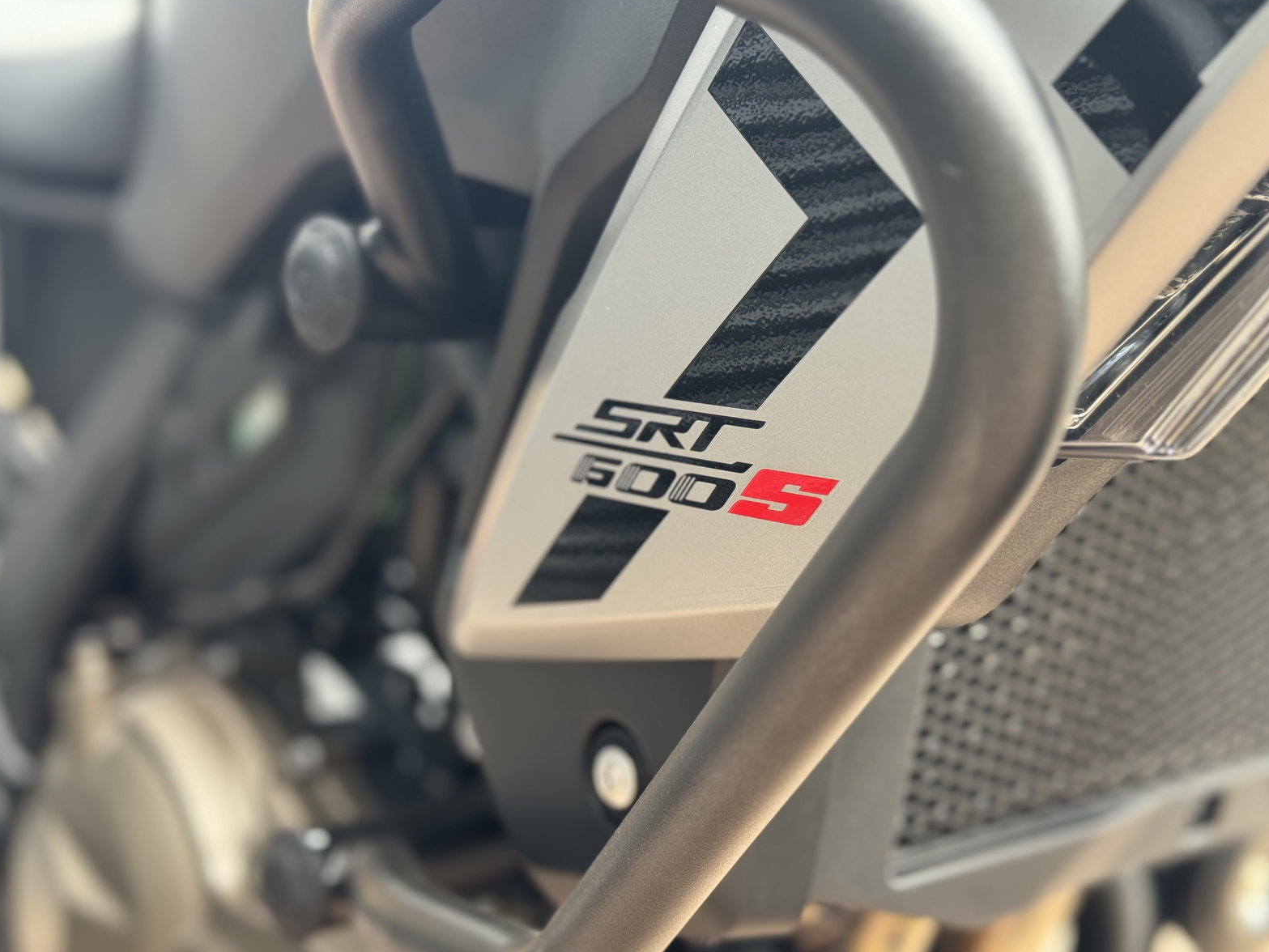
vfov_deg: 29.7
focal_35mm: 49
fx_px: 1797
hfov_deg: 38.9
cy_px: 468
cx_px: 631
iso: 100
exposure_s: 1/60
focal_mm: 6.76
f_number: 1.78
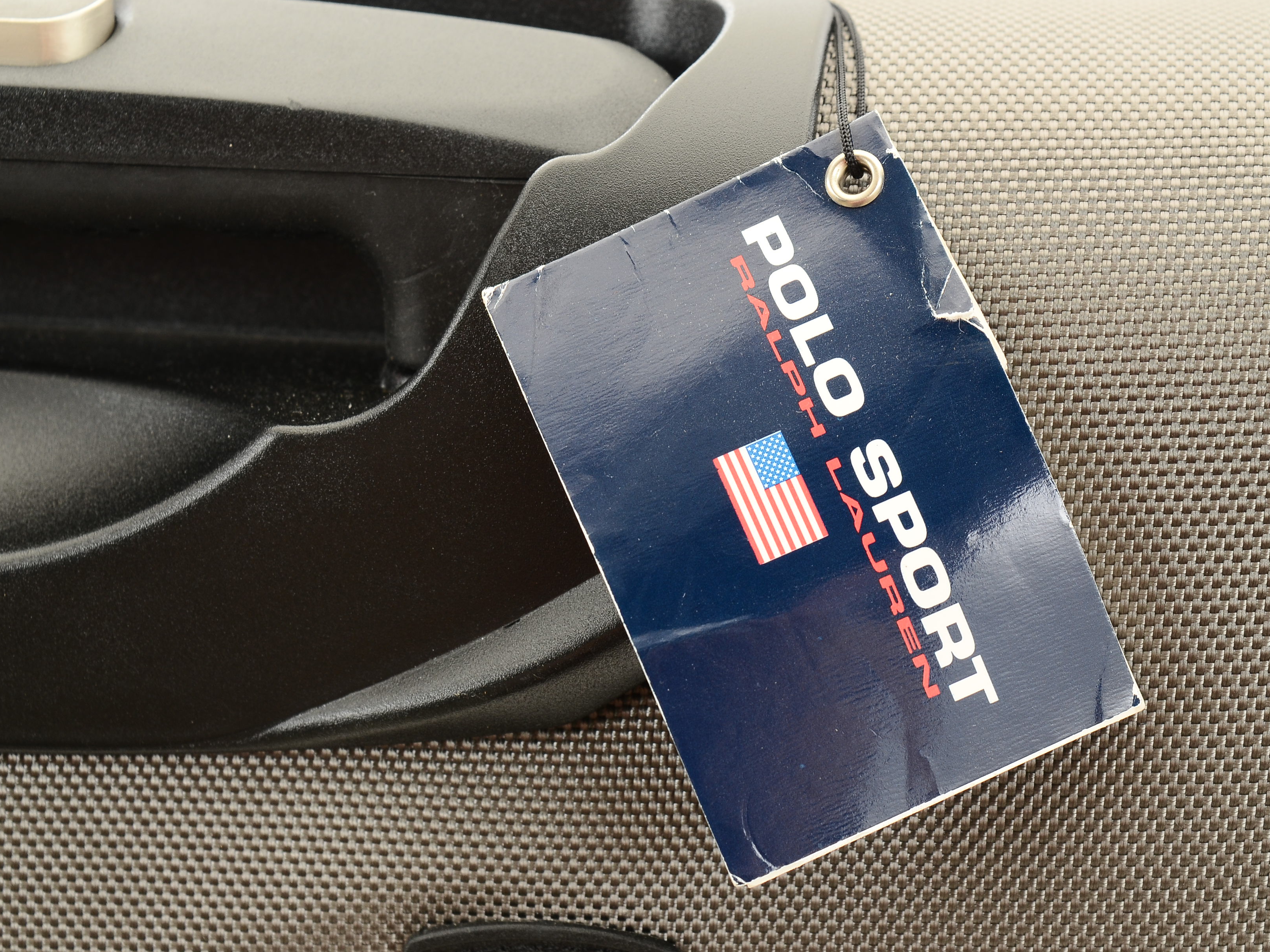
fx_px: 2898
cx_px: 692
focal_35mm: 79
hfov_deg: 24.7
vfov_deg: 18.7
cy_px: 479
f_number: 9
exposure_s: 1/60
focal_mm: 48
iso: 320
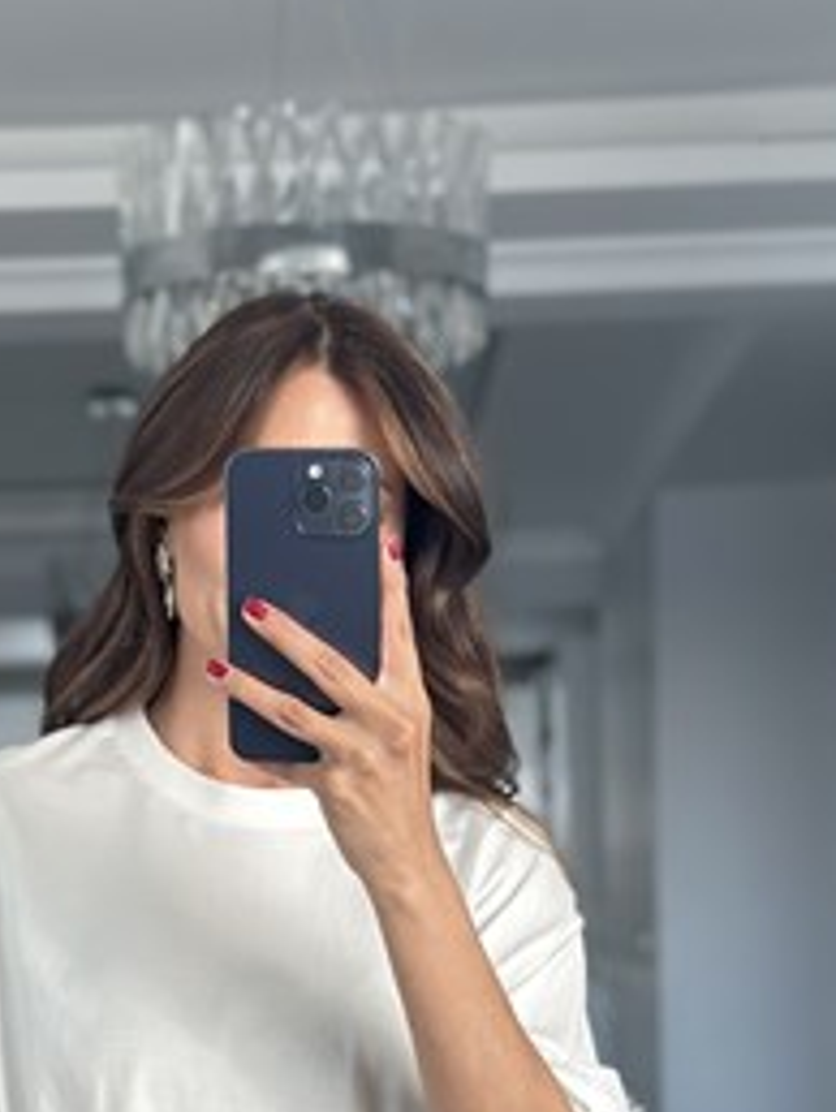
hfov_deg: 15.7
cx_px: 267
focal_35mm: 94
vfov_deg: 20.3
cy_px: 1043
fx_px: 3022
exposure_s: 1/87
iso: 125
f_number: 1.78
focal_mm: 6.86
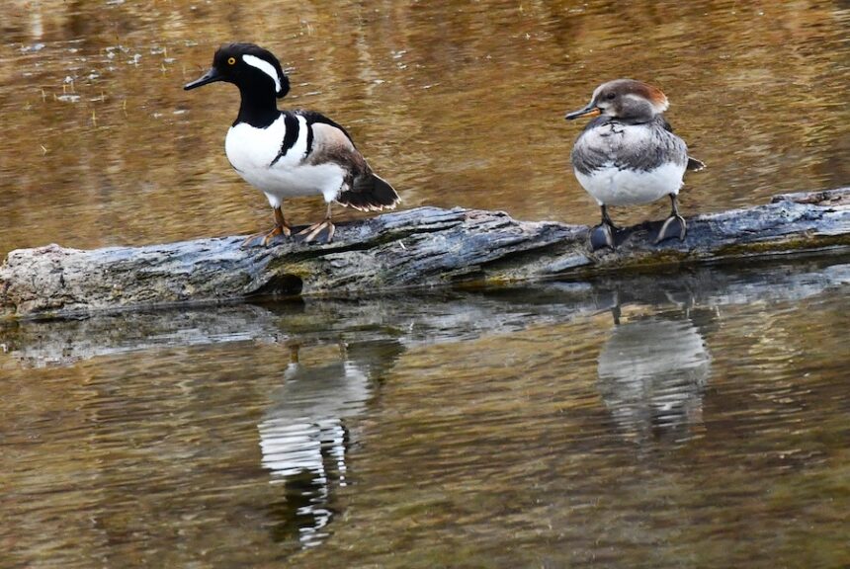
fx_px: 17732
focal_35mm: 750
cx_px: 425
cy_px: 284
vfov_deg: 1.8
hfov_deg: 2.7
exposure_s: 1/125
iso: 1600
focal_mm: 500
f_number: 11
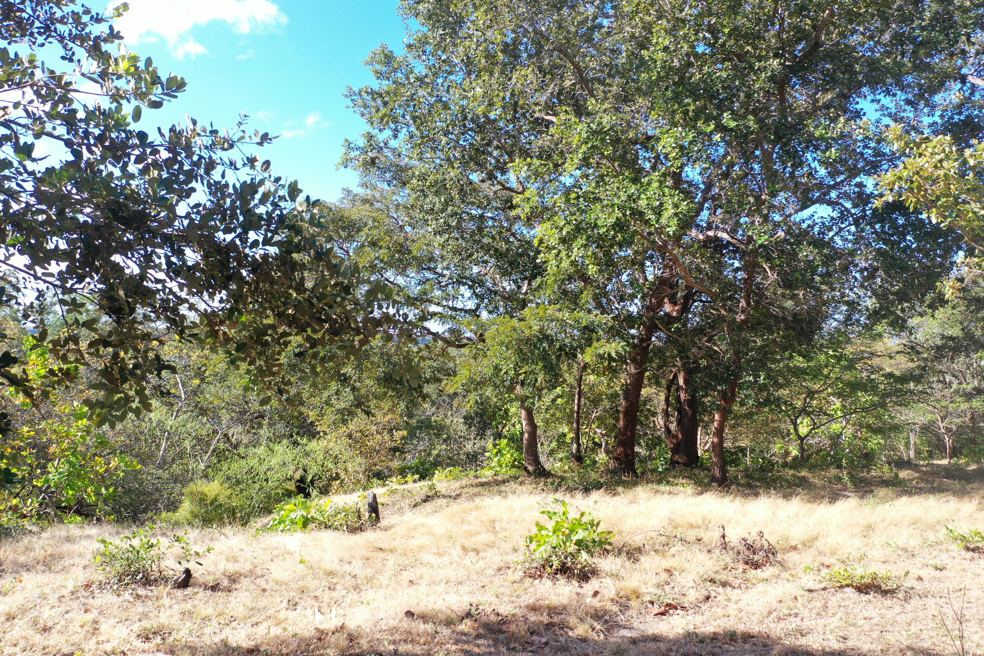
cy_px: 328
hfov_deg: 65.5
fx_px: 765
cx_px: 492
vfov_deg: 46.4
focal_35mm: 28
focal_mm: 10.26
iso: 100
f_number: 4.5
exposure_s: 1/200
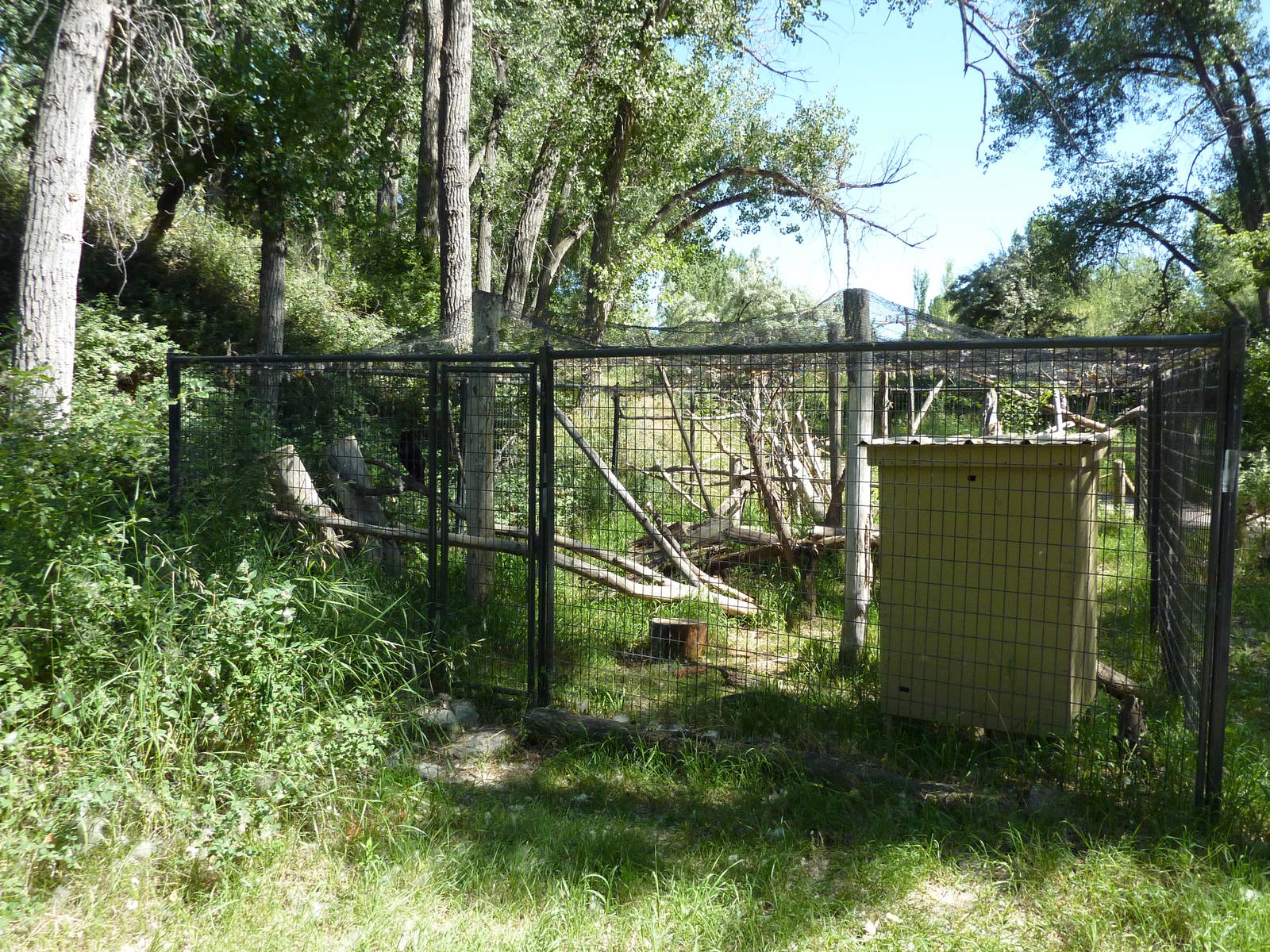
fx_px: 917
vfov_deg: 54.9
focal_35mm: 25
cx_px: 635
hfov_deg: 69.4
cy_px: 476
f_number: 3.3
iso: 160
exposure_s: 1/500
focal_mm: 4.1
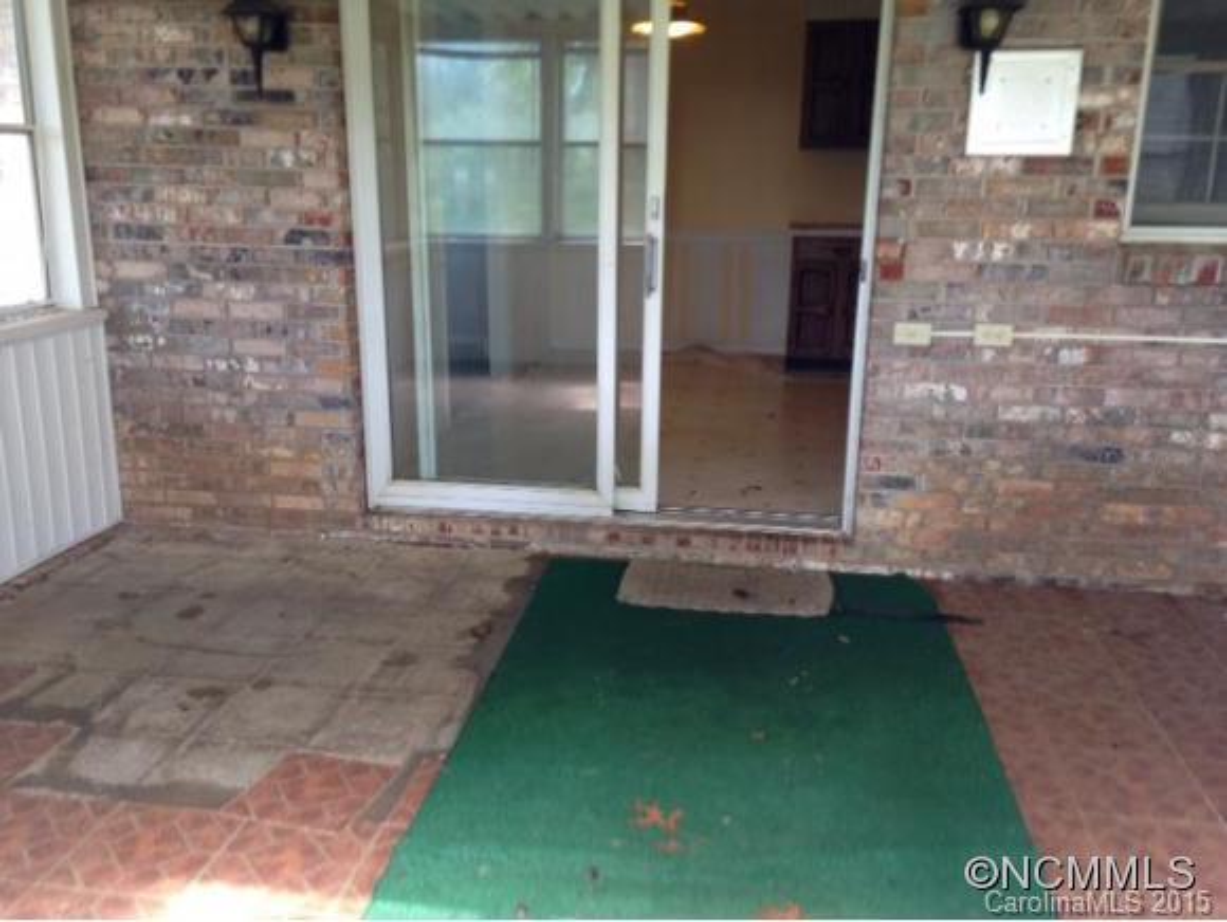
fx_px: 1171
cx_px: 614
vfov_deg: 43.0
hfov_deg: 55.3
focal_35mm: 33
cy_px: 461
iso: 50
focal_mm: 4.12
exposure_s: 1/30
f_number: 2.4
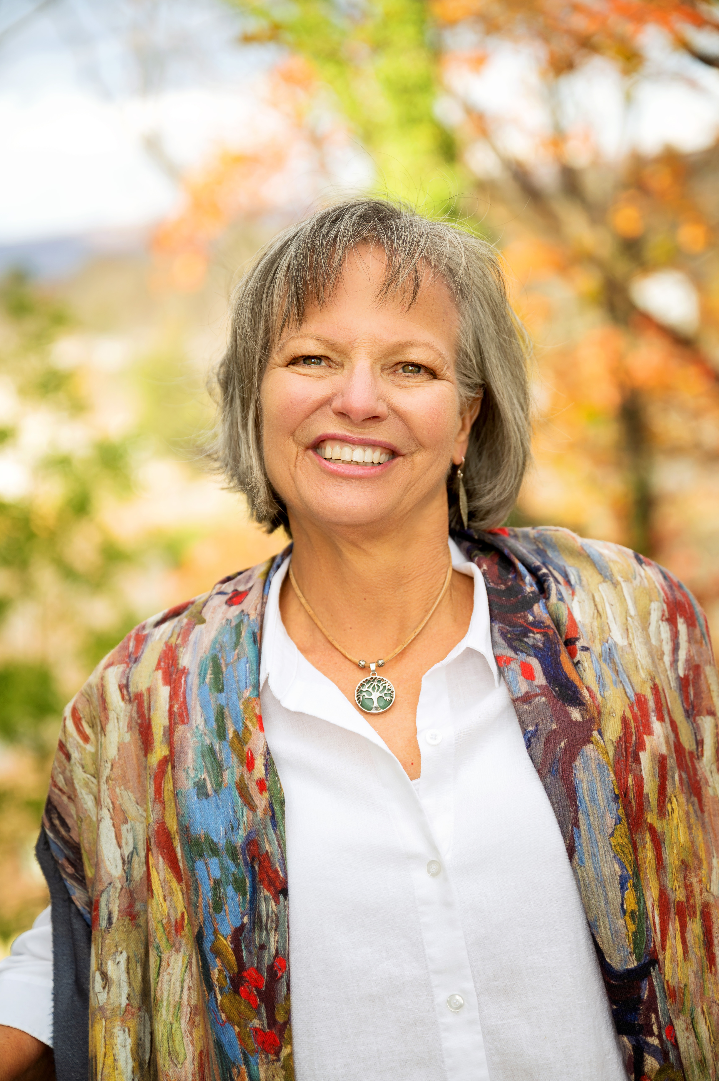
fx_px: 2100
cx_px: 360
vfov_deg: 28.9
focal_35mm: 70
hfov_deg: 19.4
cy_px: 540
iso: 100
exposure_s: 1/200
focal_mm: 70
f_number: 3.2
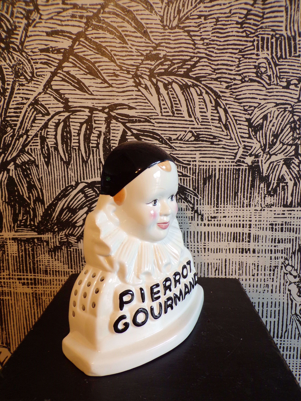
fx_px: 278
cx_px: 150
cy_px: 200
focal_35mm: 24
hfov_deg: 56.8
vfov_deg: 71.6
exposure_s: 1/34
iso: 187
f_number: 3
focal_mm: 4.3
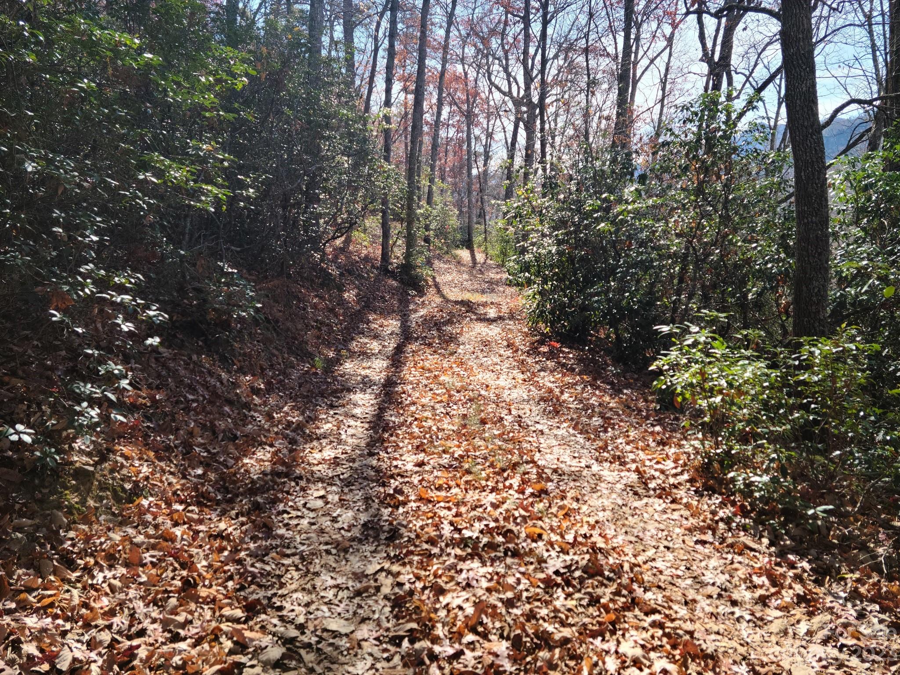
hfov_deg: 63.4
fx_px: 728
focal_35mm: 28
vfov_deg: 49.7
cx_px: 450
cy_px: 338
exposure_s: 1/309
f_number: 2
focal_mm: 5.9
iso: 25
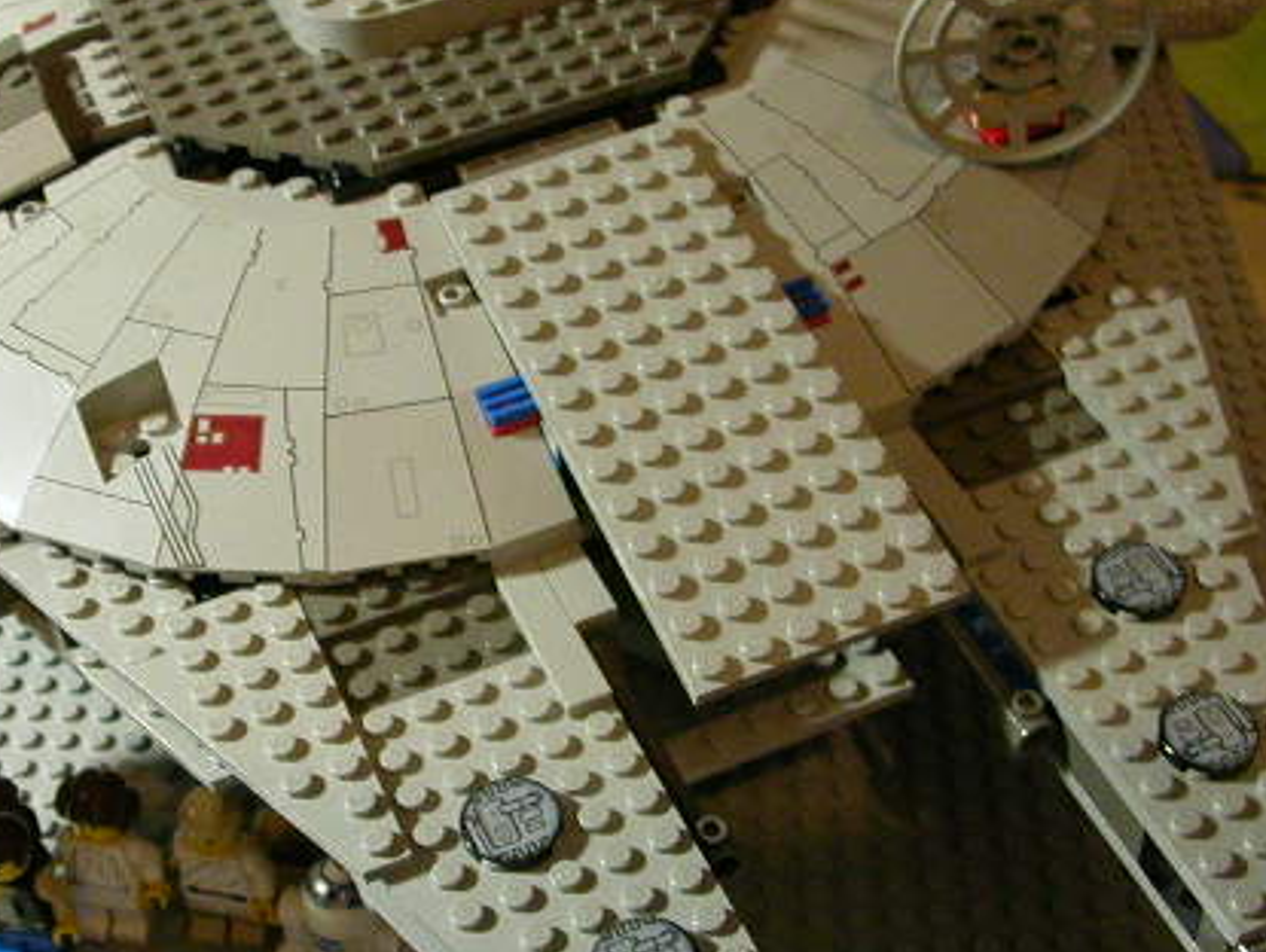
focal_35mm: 57
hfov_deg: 33.6
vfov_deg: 25.7
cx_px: 491
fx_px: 2086
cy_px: 519
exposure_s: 1/12.9
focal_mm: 5.6
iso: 400
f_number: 2.7
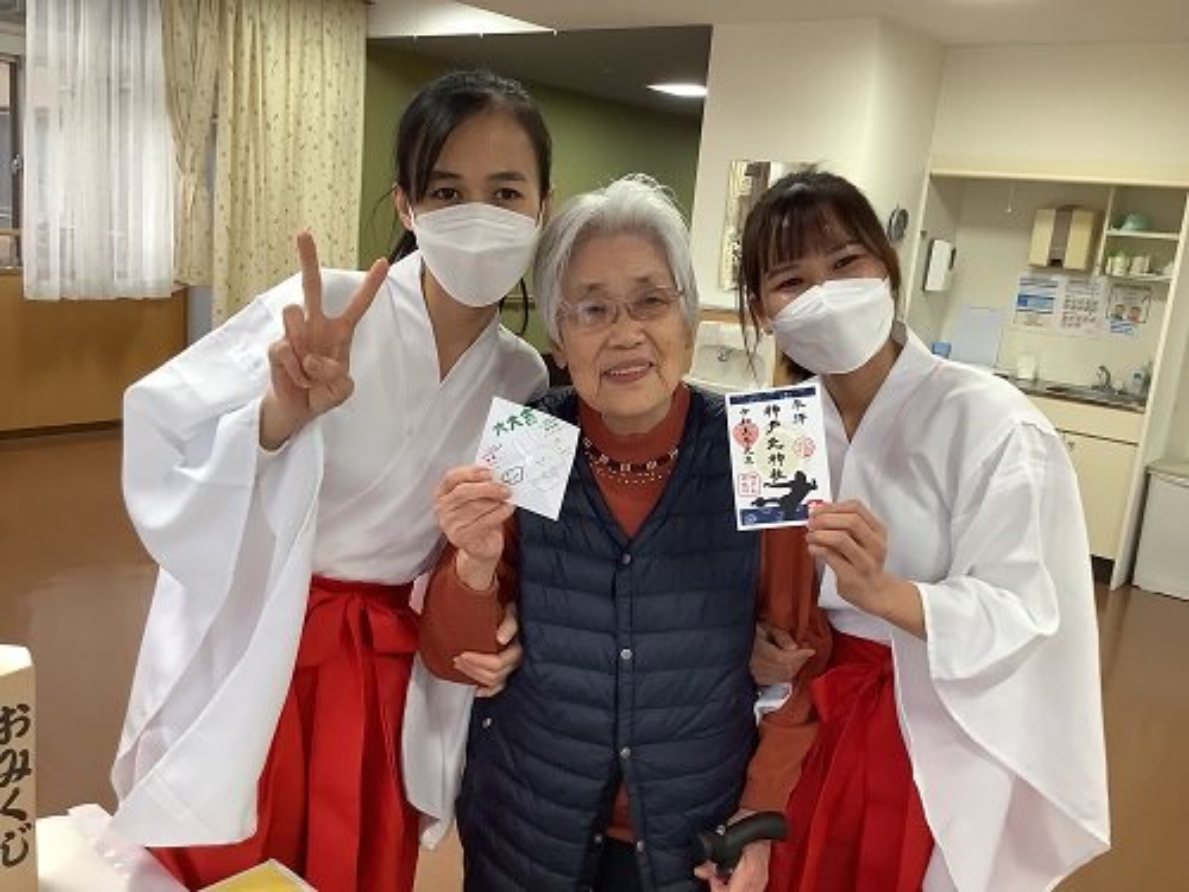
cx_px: 594
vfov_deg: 45.4
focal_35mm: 31
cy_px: 446
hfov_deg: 58.4
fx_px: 1065
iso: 80
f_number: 2.4
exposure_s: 1/60
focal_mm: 3.3
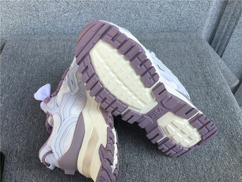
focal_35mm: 31
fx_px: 217
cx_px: 121
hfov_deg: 58.4
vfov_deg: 45.4
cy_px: 91
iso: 25
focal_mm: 3.3
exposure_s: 1/356
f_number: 2.4
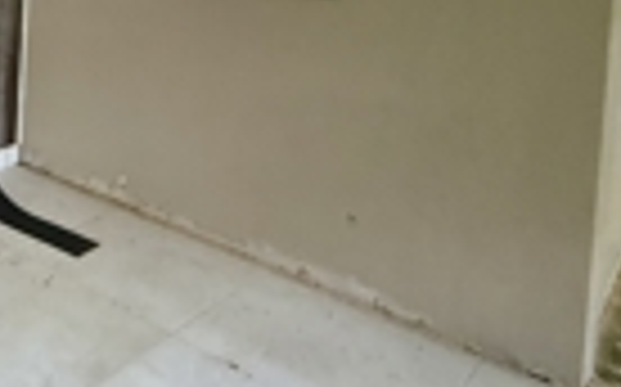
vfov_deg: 26.6
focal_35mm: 43
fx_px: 727
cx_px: -72
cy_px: -72
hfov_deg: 38.0
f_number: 2.2
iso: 400
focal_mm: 2.22
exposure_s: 1/83
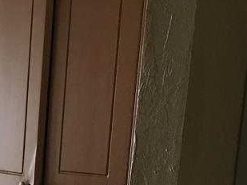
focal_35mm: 90
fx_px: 642
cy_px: 273
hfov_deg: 19.1
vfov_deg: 15.3
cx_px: -125
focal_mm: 4.15
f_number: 2.2
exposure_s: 1/30
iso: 40
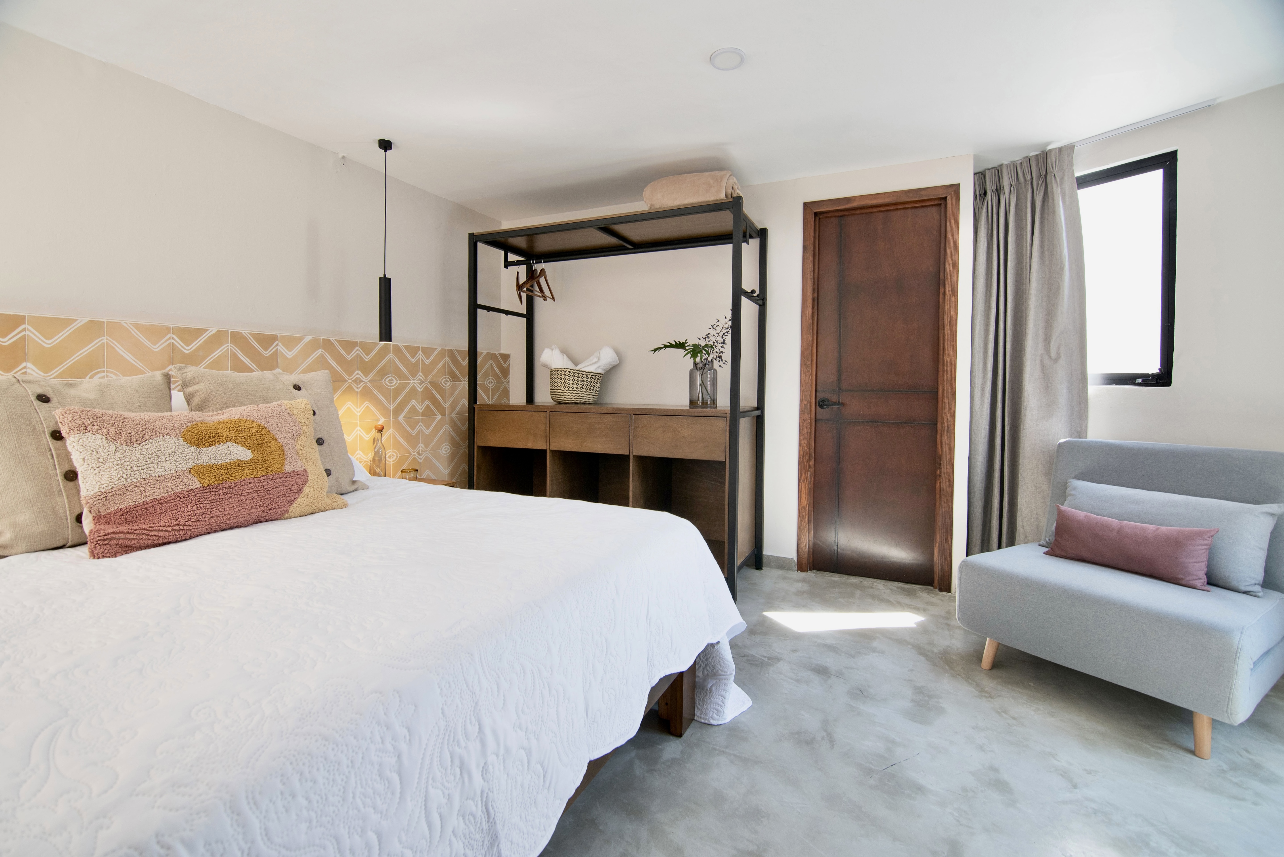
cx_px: 642
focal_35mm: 15
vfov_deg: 77.4
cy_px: 428
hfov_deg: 100.4
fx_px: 535
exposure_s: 1/30
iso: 320
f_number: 8
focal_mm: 15
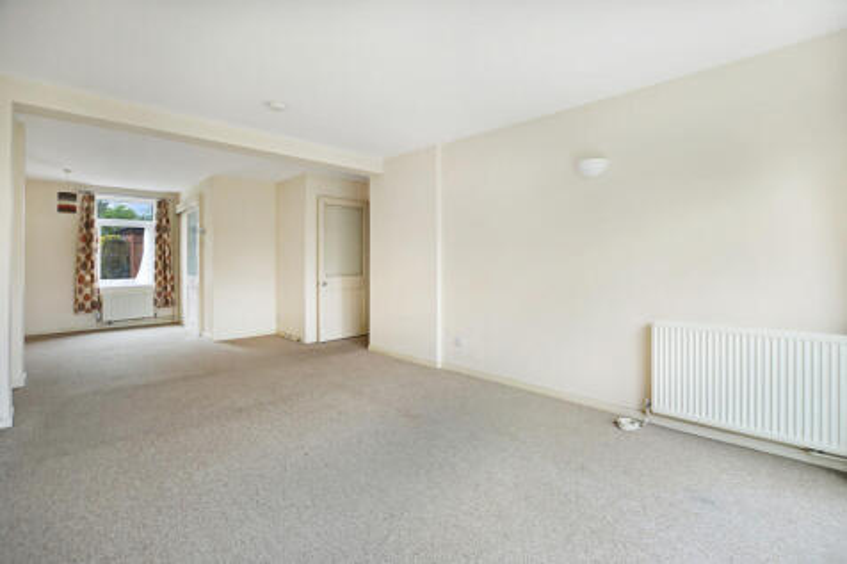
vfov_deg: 77.3
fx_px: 353
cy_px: 282
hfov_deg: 100.4
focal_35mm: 15
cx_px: 424
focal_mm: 10
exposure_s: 1/20
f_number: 3.5
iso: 100
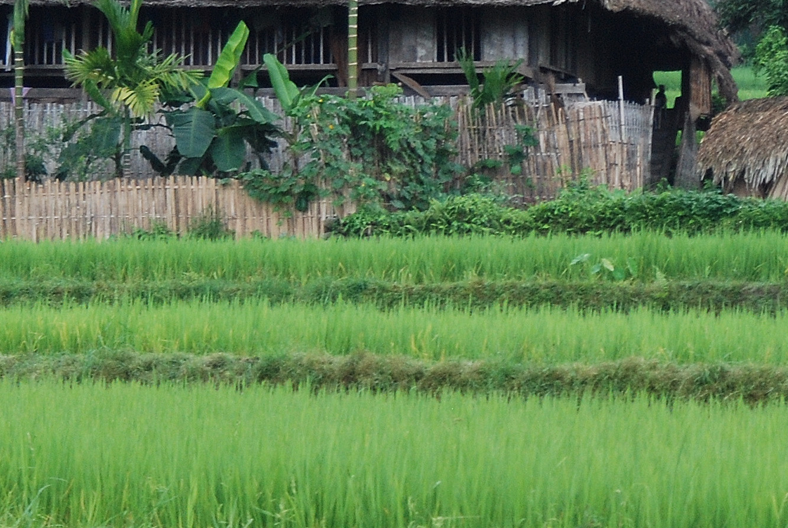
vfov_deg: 7.5
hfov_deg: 11.2
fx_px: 4010
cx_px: 596
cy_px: 223
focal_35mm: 183
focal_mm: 42
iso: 400
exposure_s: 1/25
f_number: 4.2
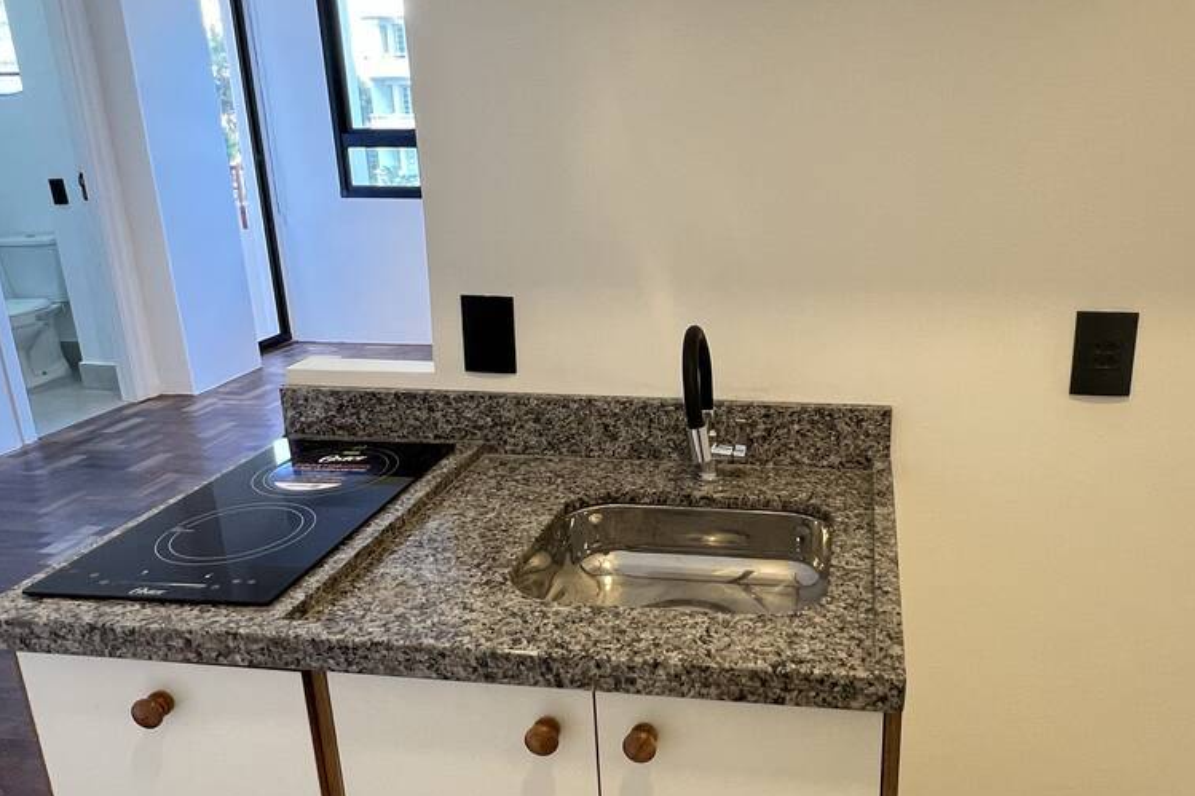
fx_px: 863
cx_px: 737
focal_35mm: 26
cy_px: 388
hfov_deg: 68.5
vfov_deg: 49.5
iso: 200
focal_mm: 1.57
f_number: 1.8
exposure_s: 1/60
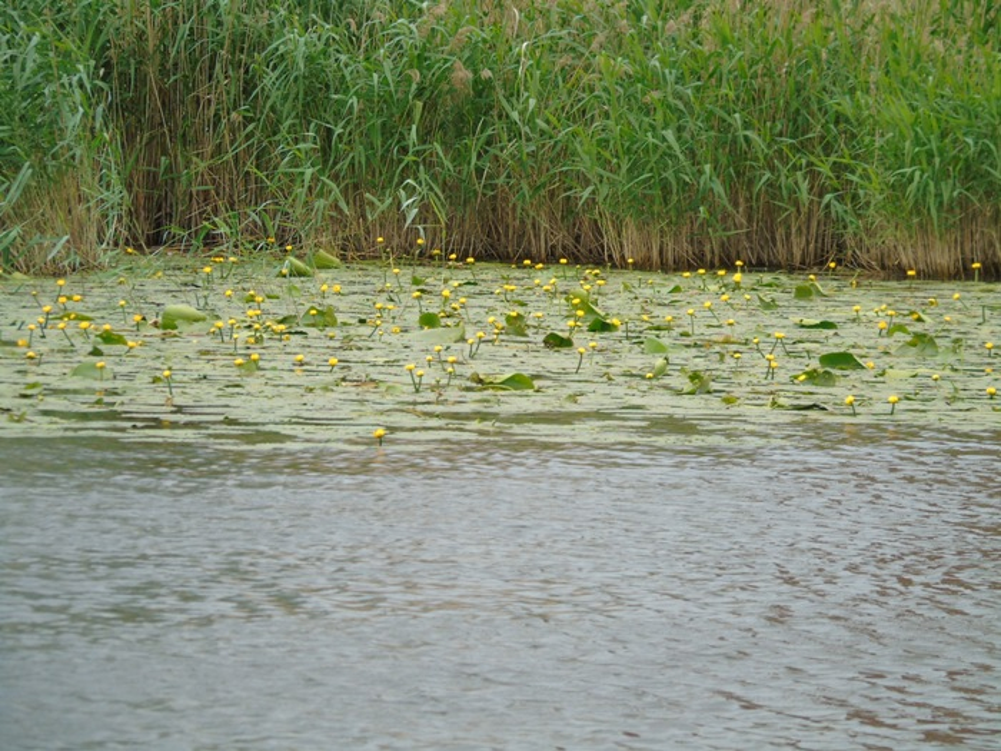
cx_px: 500
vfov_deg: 4.1
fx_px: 10497
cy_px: 376
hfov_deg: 5.5
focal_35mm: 363
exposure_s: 1/125
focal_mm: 65
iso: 80
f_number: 5.2
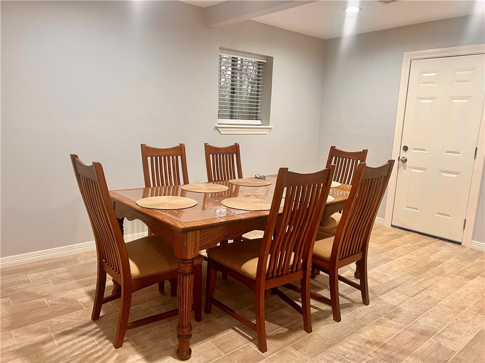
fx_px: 364
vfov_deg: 53.1
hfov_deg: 67.3
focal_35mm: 26
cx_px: 242
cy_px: 182
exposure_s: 1/60
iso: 160
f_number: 1.5
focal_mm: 5.7
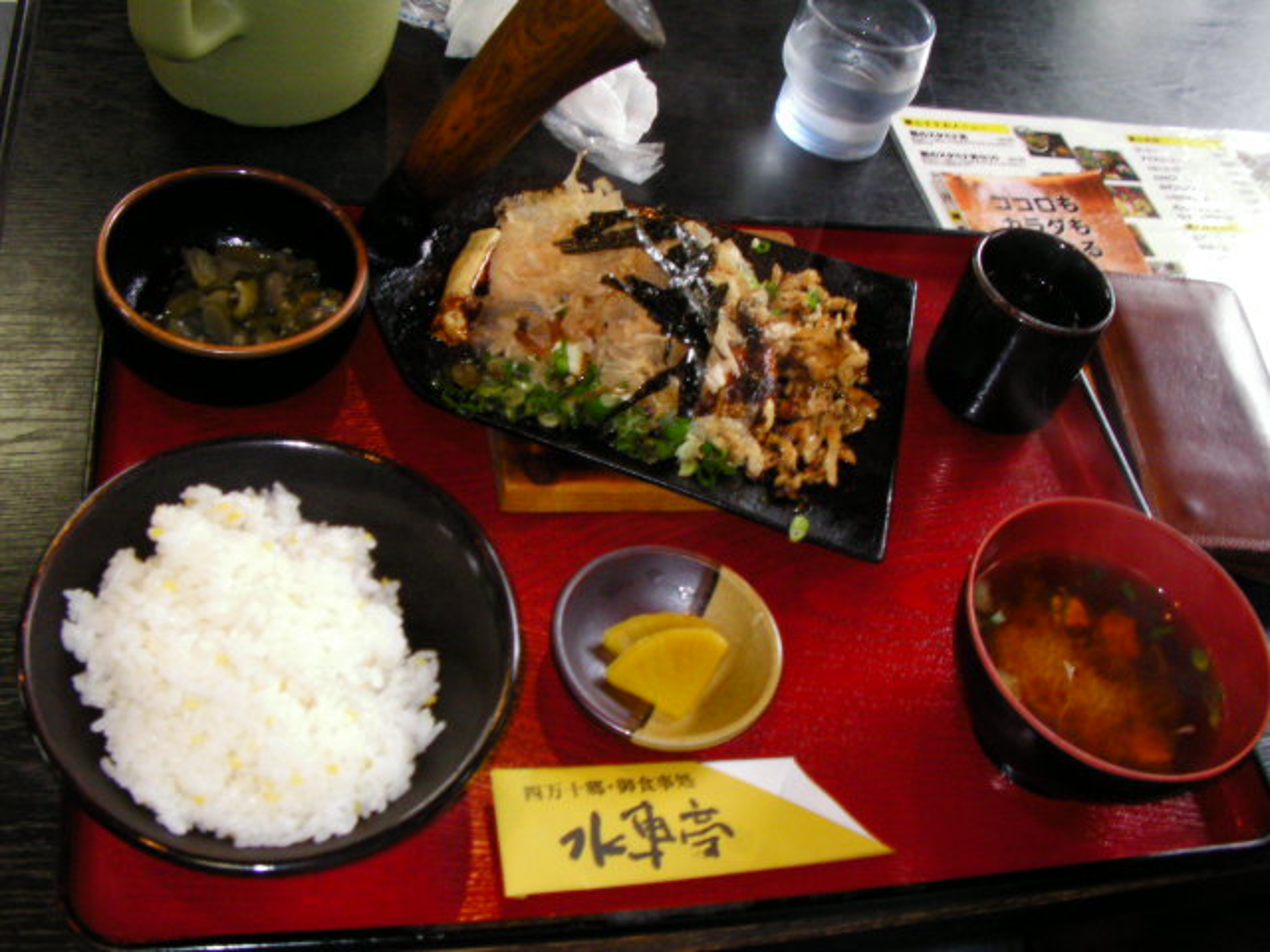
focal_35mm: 38
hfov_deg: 49.0
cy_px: 476
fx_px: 1394
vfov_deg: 37.7
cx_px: 635
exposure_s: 1/30
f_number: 3.5
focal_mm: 6.3
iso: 200
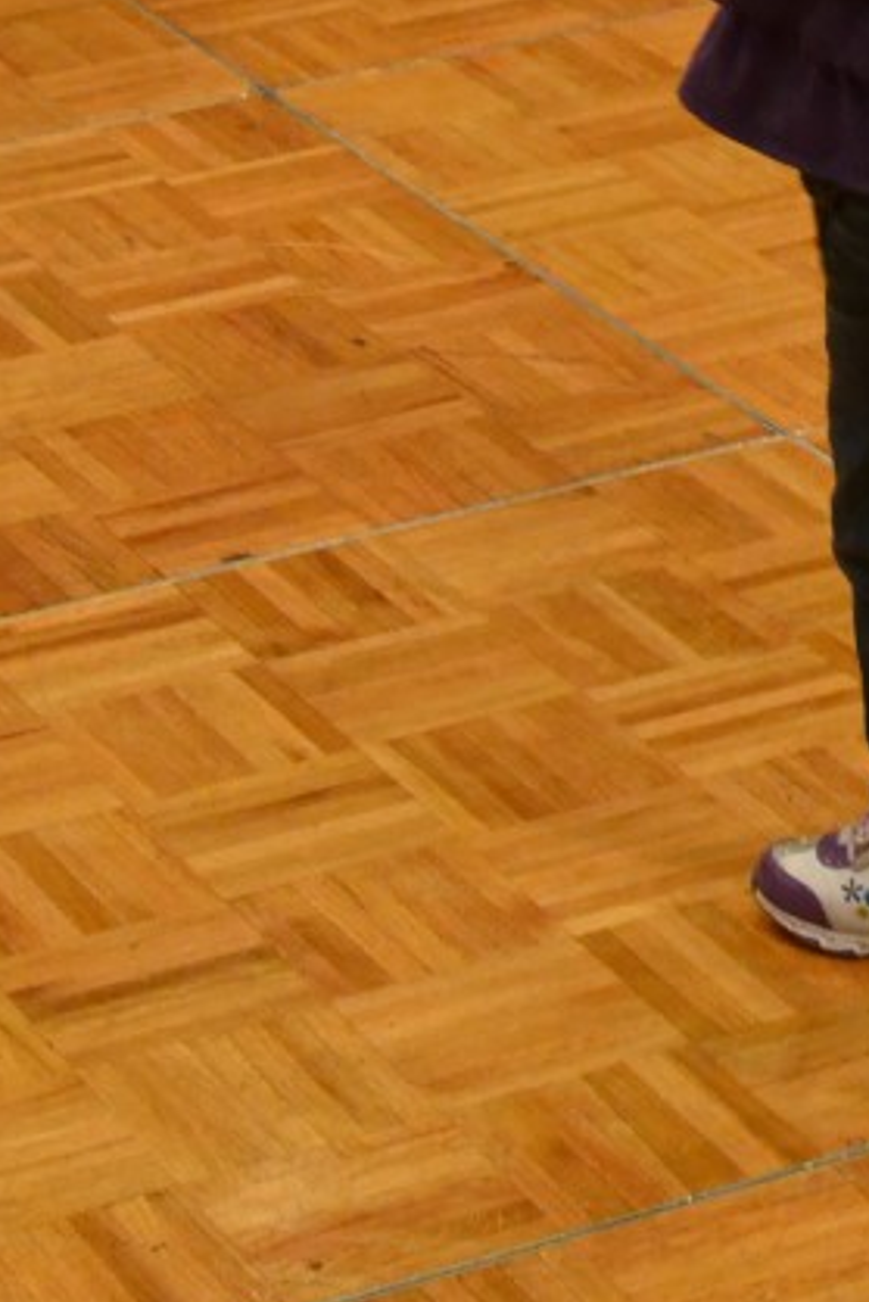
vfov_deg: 12.9
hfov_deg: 8.7
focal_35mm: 157
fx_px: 5680
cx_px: 589
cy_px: -62
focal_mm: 38
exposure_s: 1/15
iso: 3200
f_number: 5
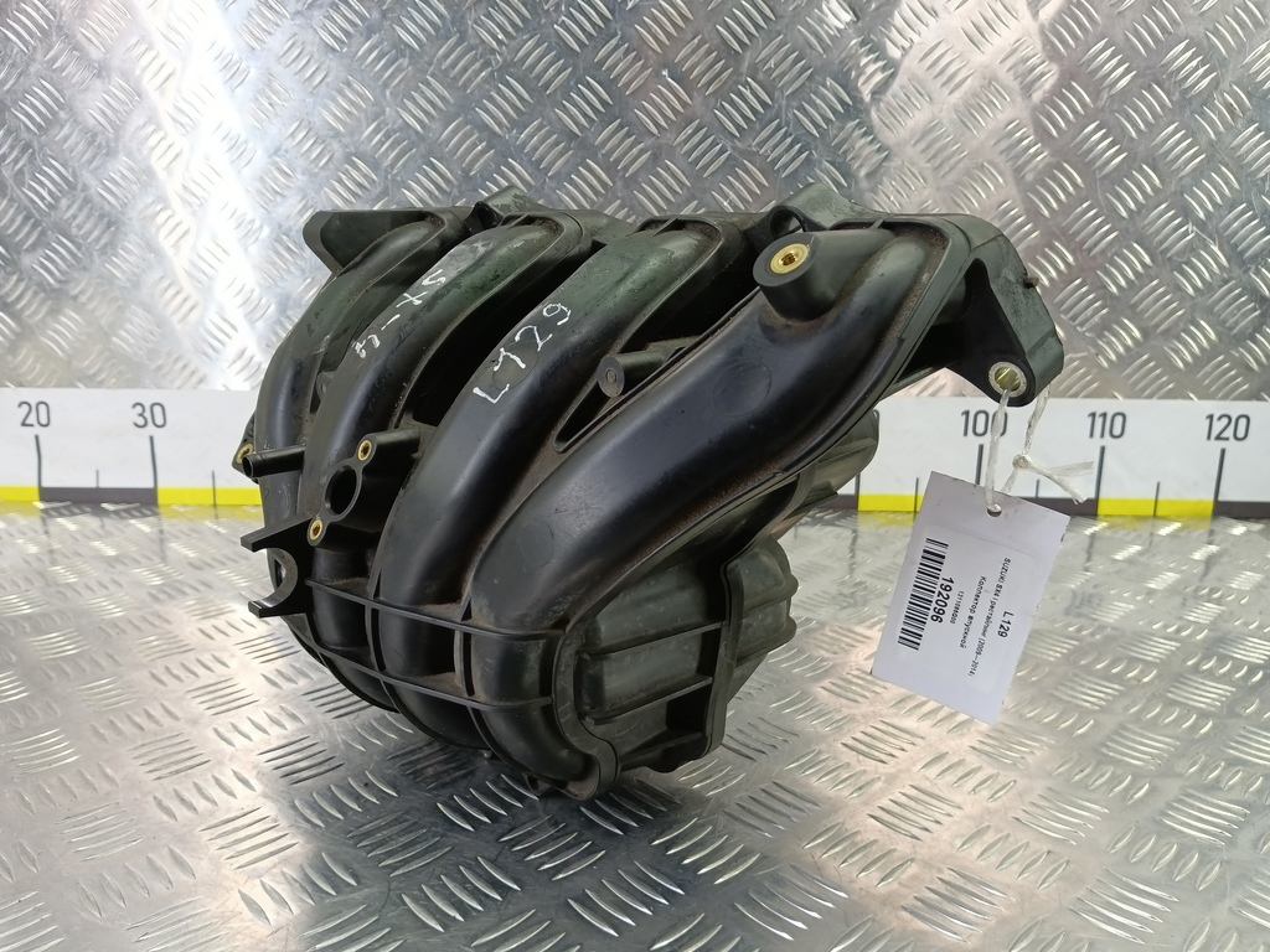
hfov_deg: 73.9
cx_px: 635
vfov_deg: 58.9
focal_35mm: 23
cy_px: 476
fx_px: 844
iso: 189
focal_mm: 4.11
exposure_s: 1/50
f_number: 1.6
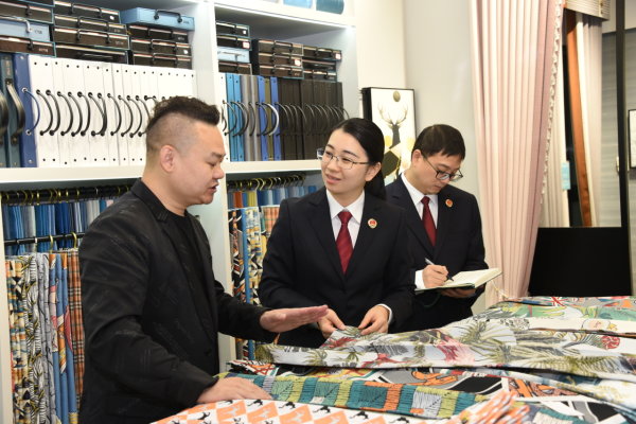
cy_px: 212
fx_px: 883
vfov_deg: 27.0
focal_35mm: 50
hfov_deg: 39.6
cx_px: 318
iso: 800
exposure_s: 1/60
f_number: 5.6
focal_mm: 50
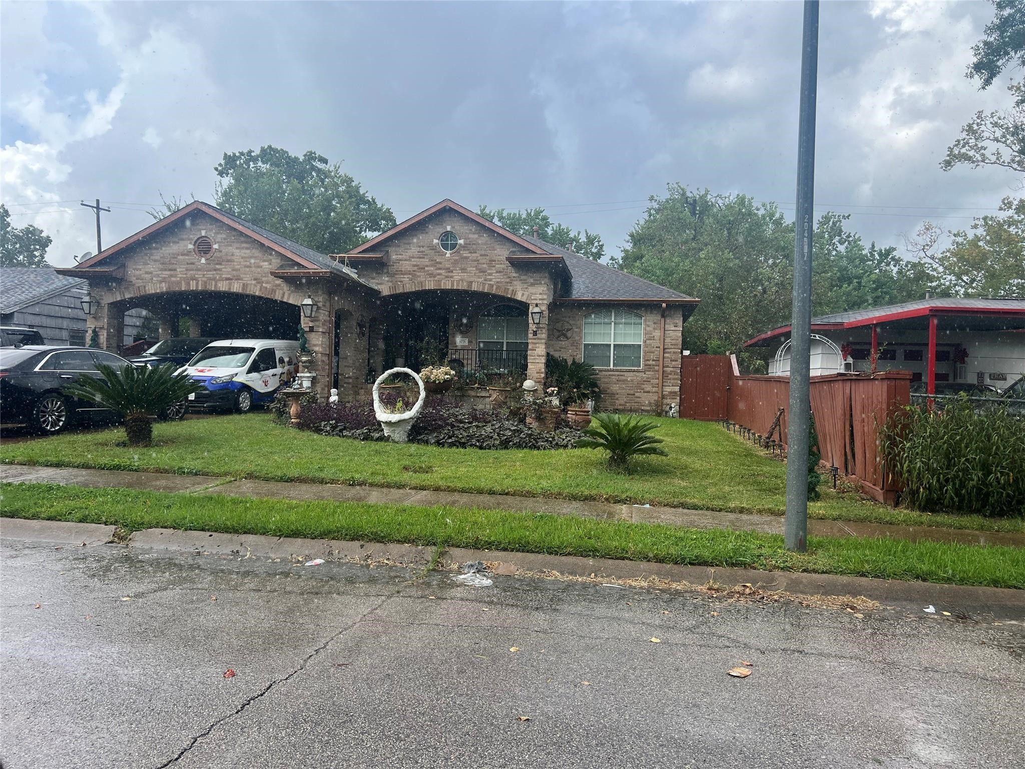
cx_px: 512
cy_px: 384
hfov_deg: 67.3
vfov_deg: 53.1
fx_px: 770
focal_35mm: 26
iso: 50
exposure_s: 1/1934
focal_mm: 5.7
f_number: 1.5
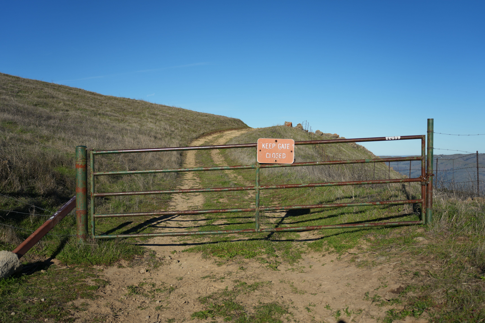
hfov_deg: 57.2
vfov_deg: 40.0
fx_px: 445
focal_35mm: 33
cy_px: 162
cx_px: 242
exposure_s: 1/1250
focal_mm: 33
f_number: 4.5
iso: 100
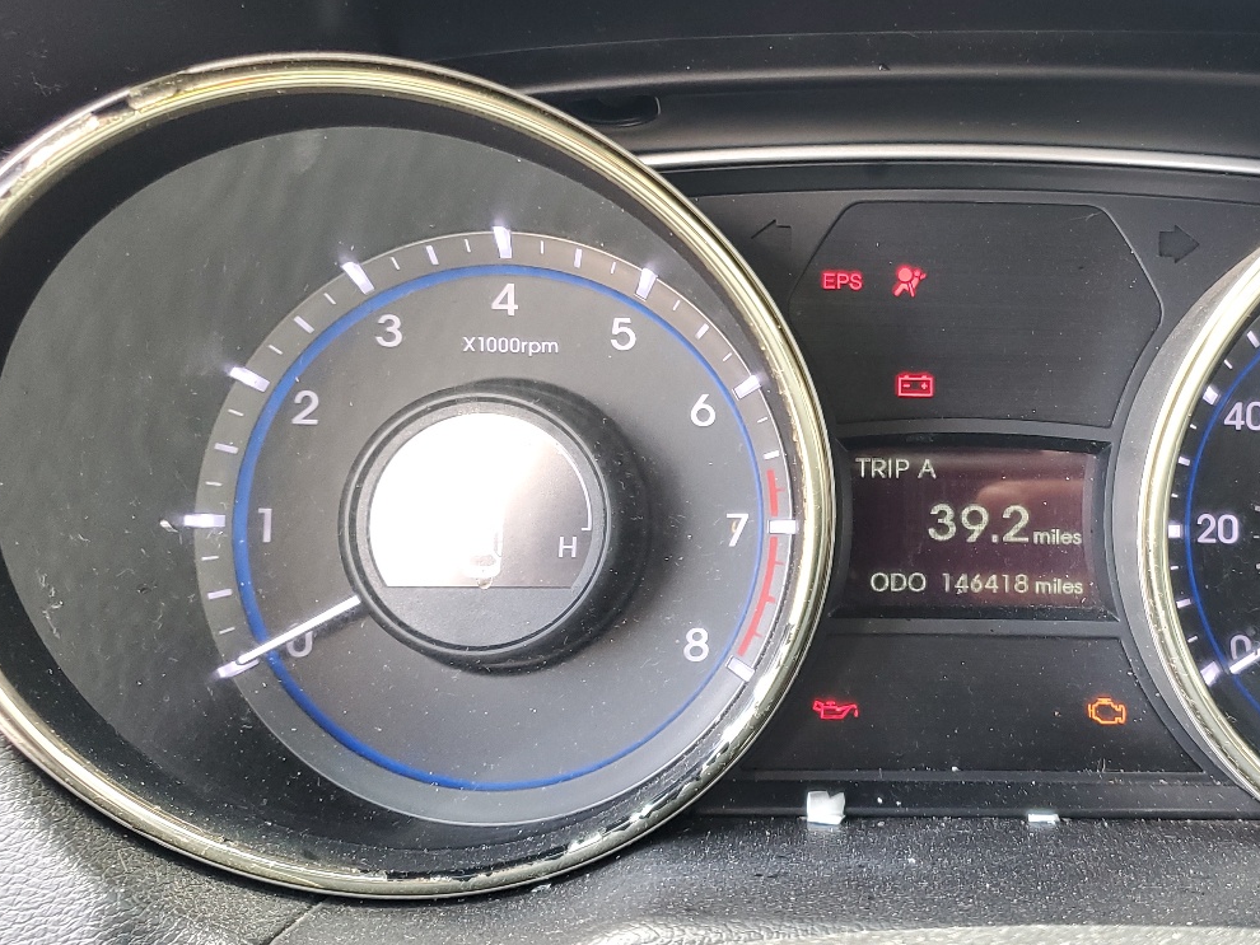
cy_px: 446
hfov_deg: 43.4
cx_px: 938
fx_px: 1529
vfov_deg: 34.4
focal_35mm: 42
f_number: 1.5
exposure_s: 1/60.2
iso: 77
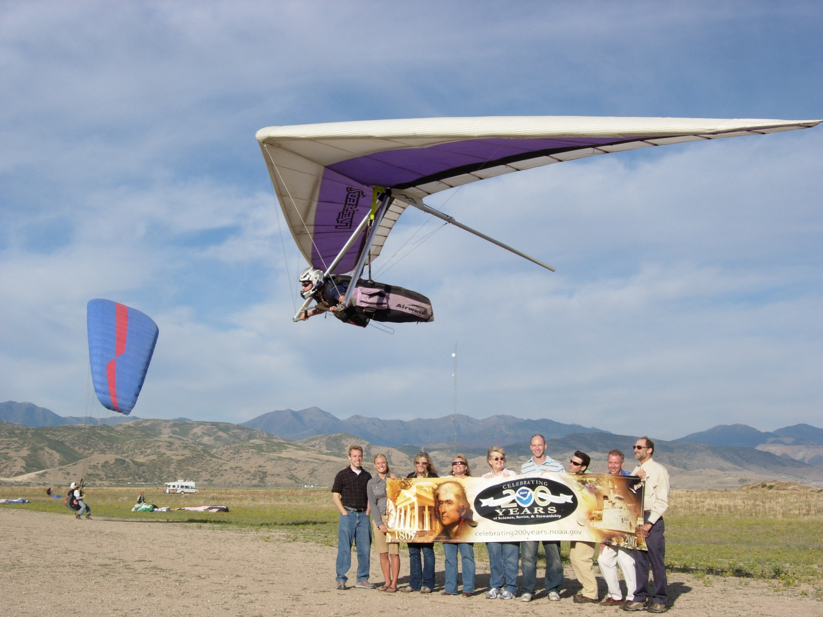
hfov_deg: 37.5
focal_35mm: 51
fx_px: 1213
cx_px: 412
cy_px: 308
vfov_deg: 28.6
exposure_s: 1/703
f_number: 5.4
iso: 64
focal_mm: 10.6
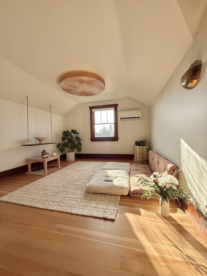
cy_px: 138
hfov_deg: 85.7
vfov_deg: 102.1
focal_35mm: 14
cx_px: 104
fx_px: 112
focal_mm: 2.22
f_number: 2.2
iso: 64
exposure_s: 1/638
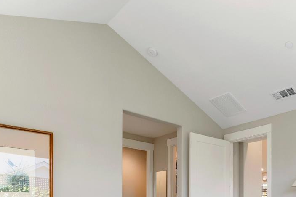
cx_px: 245
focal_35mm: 32
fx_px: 263
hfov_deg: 53.9
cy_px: 200
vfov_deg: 36.7
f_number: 8
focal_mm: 10
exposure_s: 1/5
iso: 250
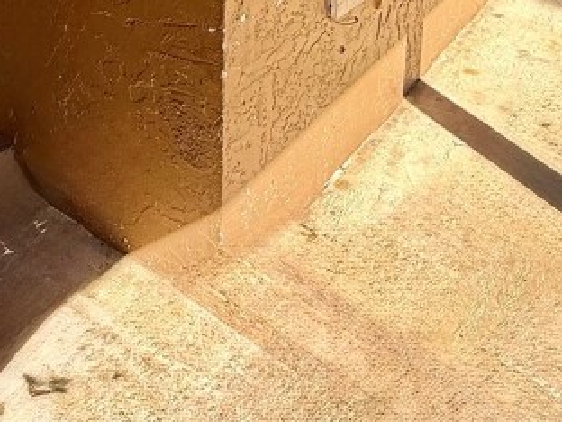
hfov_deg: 40.9
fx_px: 747
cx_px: 204
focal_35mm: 46
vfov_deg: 26.9
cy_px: -115
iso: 50
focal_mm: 2.22
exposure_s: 1/664
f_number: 2.2
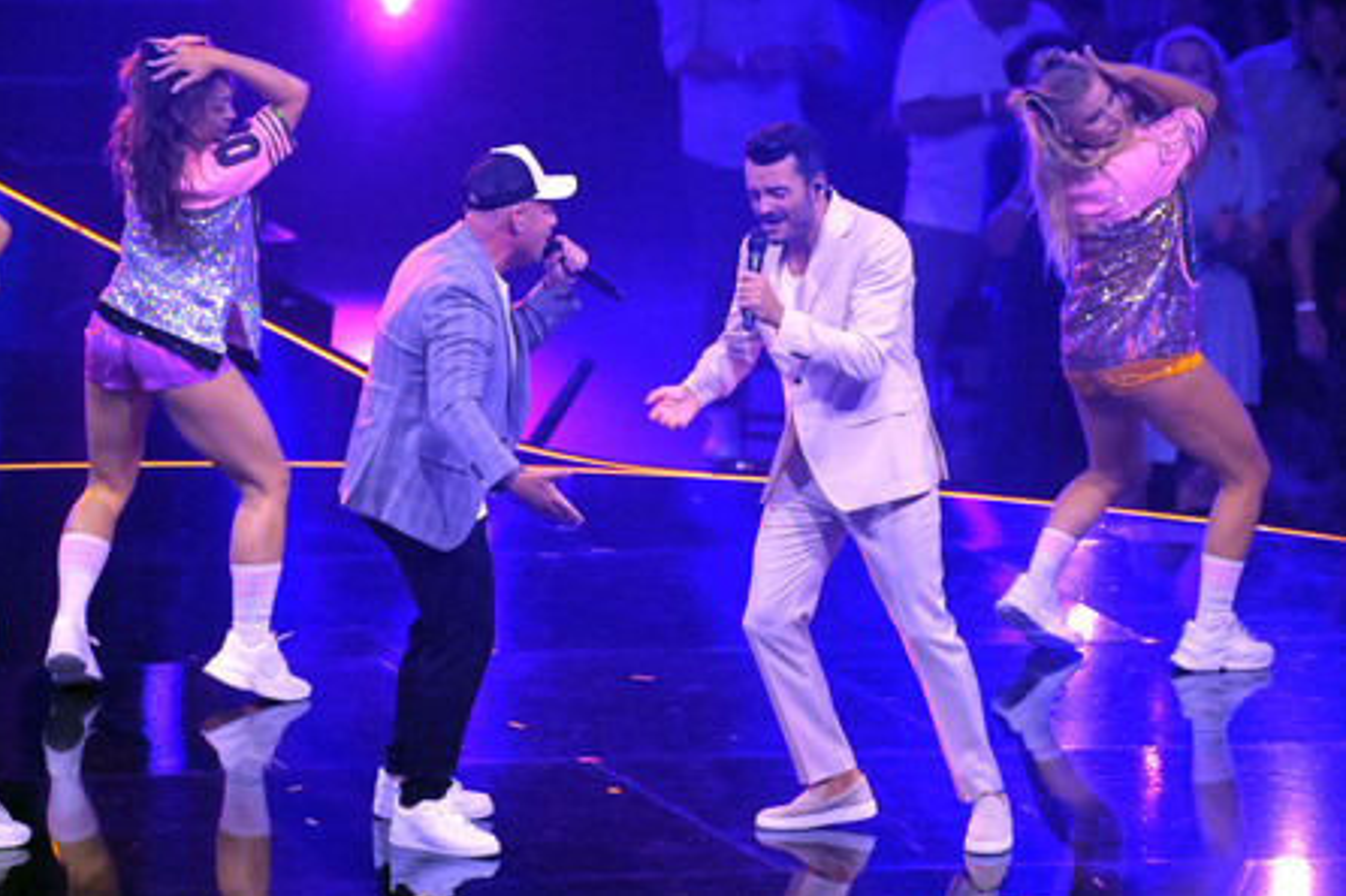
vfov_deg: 2.7
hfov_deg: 4.1
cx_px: 668
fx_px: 18873
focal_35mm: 505
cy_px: 450
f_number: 5.6
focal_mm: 500
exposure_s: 1/500
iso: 16000
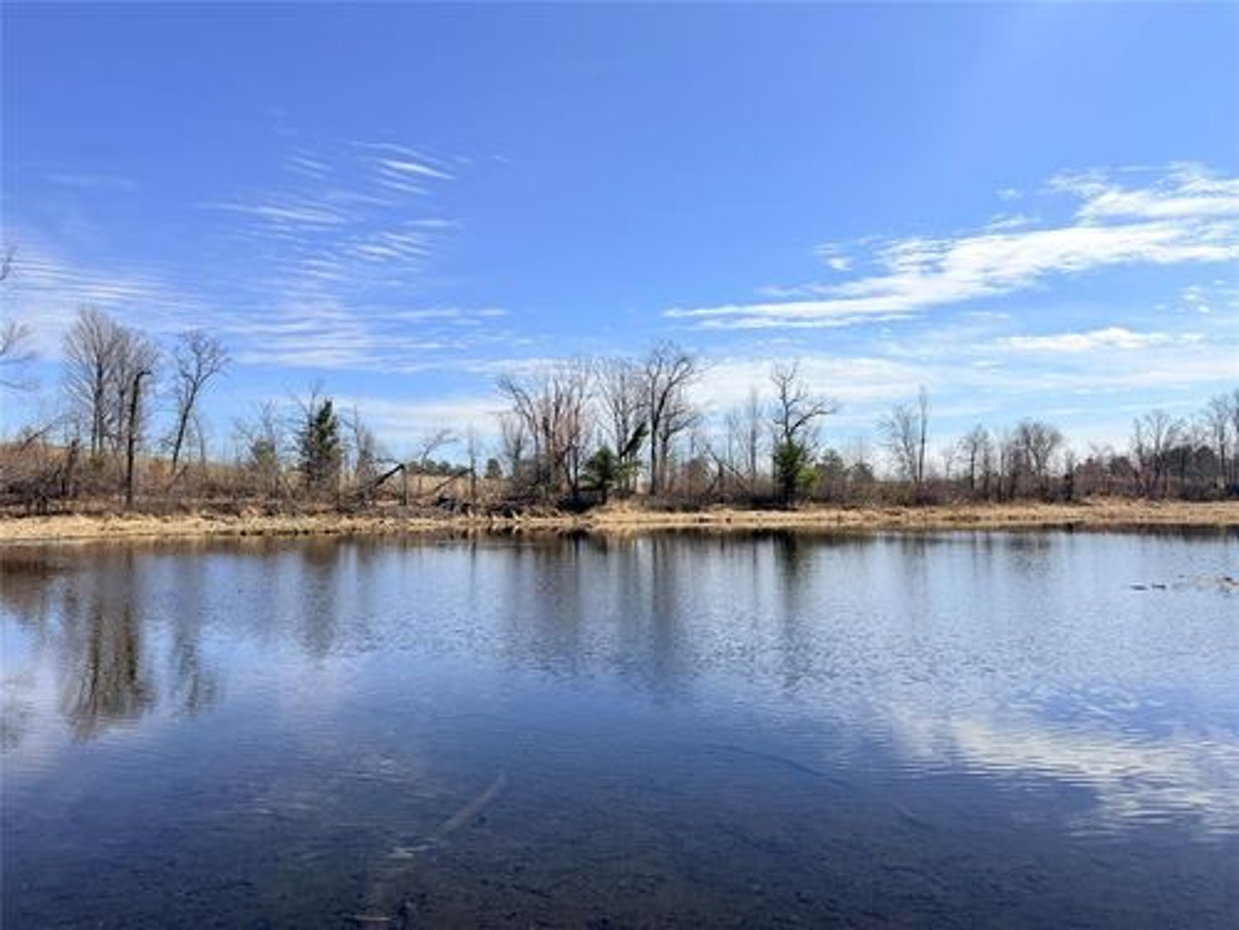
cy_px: 465
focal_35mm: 24
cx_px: 620
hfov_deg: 71.6
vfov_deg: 56.8
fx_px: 859
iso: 100
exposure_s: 1/4673
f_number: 1.78
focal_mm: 6.76
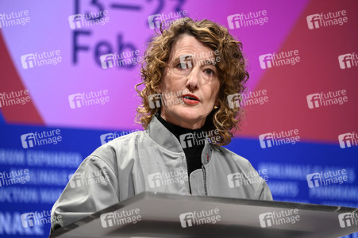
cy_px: 119
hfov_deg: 6.9
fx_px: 2981
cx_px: 179
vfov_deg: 4.6
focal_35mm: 300
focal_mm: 300
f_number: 5.6
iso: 3200
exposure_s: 1/160
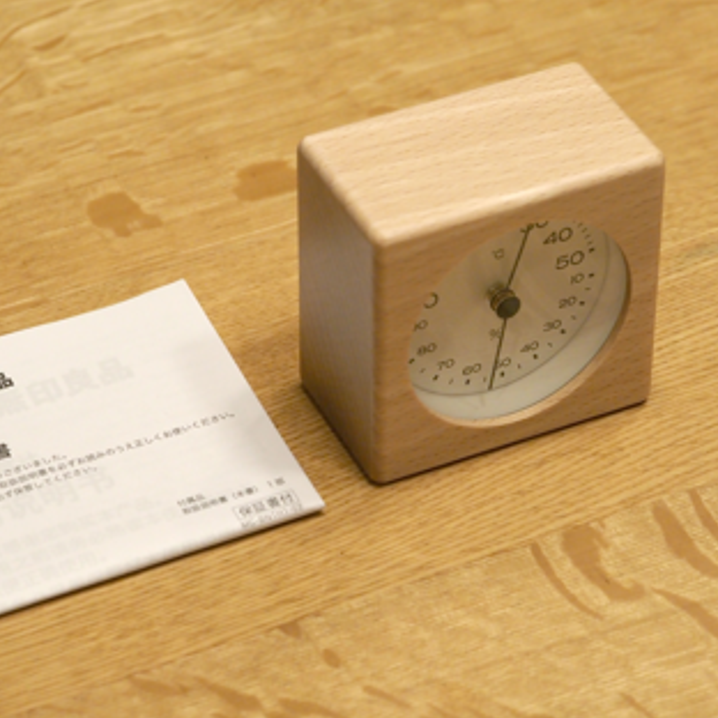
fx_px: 3356
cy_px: 360
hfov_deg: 12.2
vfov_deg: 12.2
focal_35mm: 143
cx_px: 246
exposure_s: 1/125
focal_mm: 60
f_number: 5.6
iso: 1600
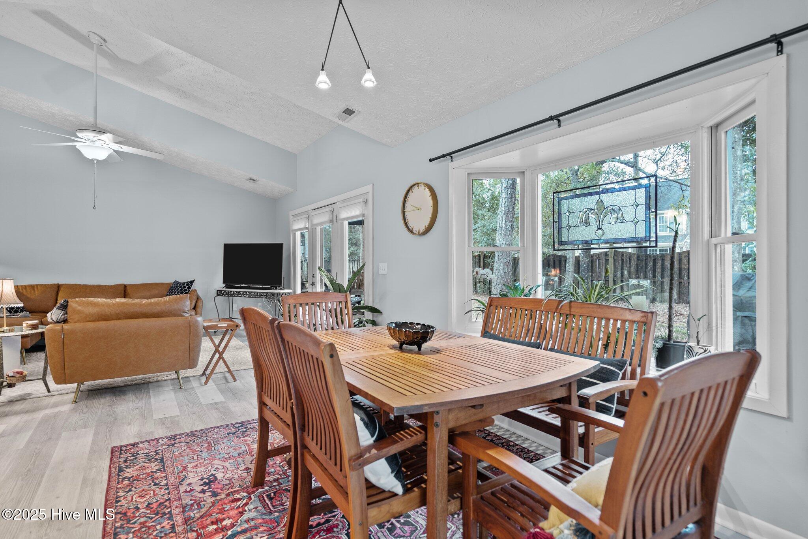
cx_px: 404
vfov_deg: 67.4
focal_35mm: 18
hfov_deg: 90.0
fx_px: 404
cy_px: 270
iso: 400
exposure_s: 1/2
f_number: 4
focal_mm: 18
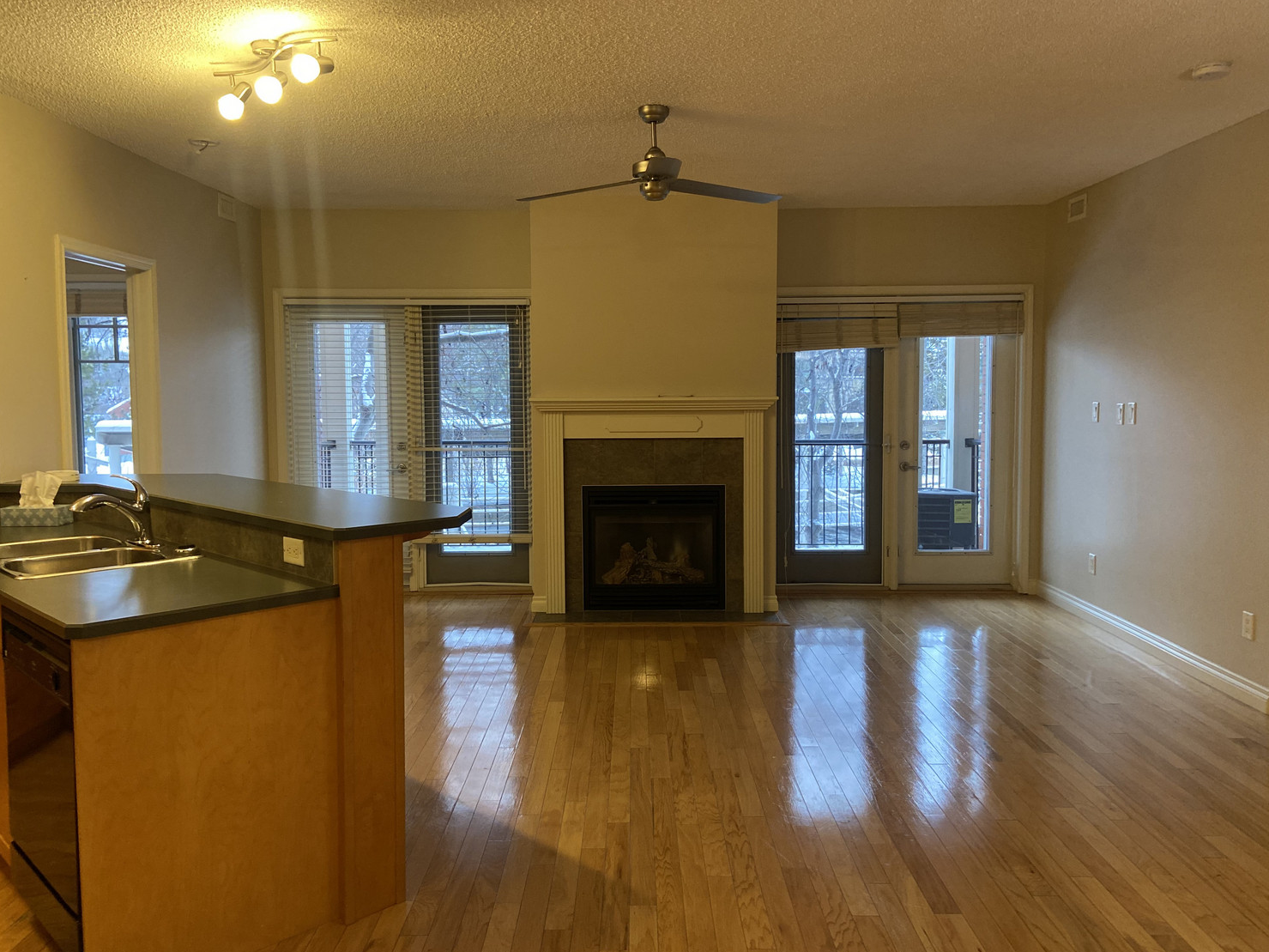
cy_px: 470
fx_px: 990
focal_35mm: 27
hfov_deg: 65.3
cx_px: 644
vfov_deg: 51.3
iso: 200
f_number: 1.8
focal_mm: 4.25
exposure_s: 1/60
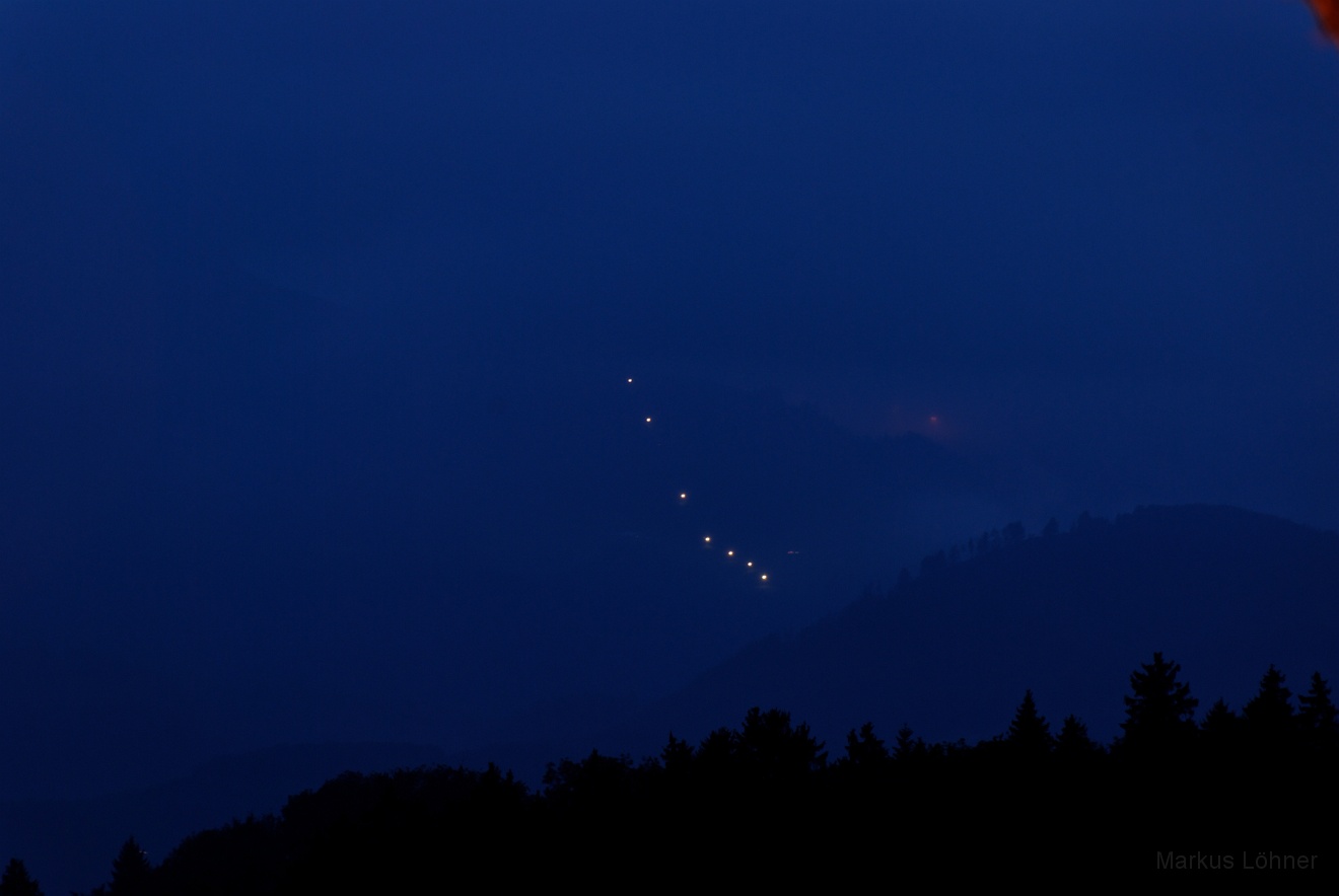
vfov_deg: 4.6
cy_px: 448
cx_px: 670
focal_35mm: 300
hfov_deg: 6.9
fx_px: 11173
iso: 100
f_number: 8
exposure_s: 30
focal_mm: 200
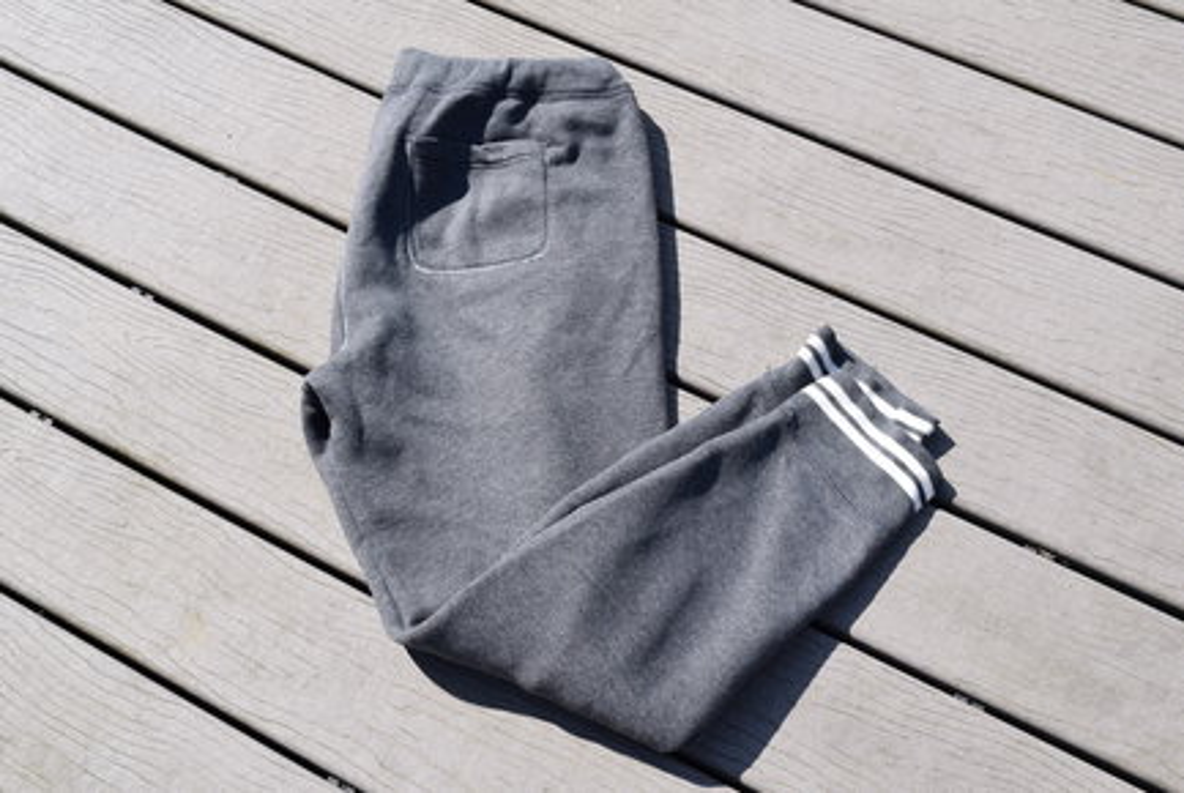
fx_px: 1531
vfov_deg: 29.0
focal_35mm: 46
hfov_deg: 42.3
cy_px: 396
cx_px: 592
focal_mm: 31
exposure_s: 1/400
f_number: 10
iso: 200
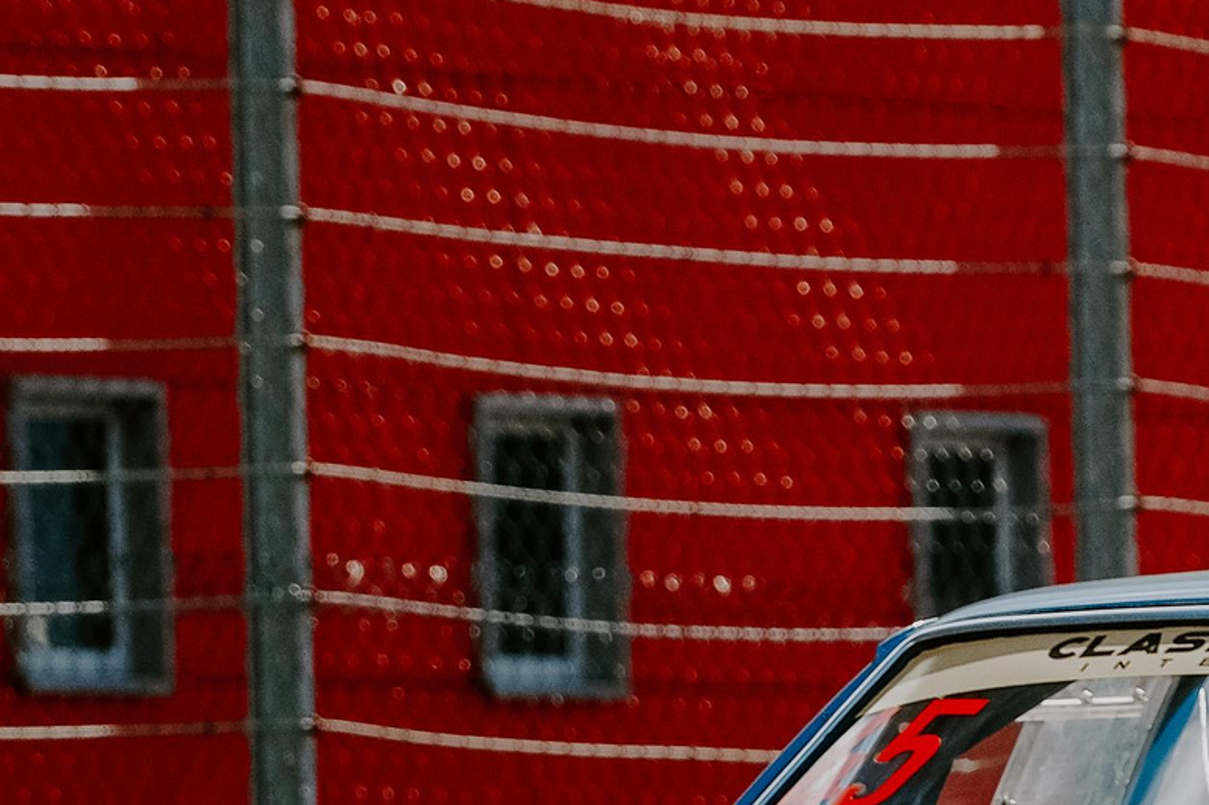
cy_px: 801
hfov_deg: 3.4
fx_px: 20312
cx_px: 1442
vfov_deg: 2.3
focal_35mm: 605
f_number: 5
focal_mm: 122.5
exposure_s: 1/1900
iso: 320
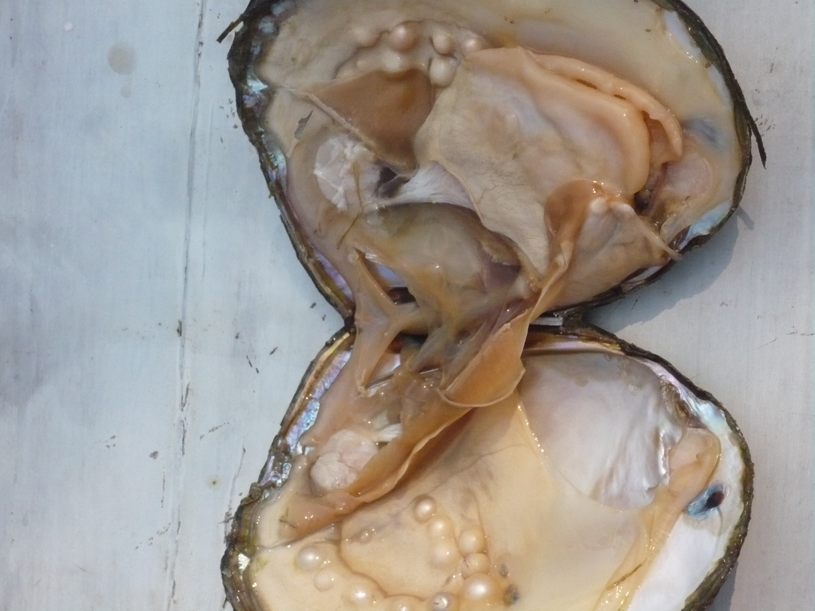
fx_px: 2425
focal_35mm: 103
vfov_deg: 14.4
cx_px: 408
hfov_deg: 19.1
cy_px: 306
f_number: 14
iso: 400
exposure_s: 1/400
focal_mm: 17
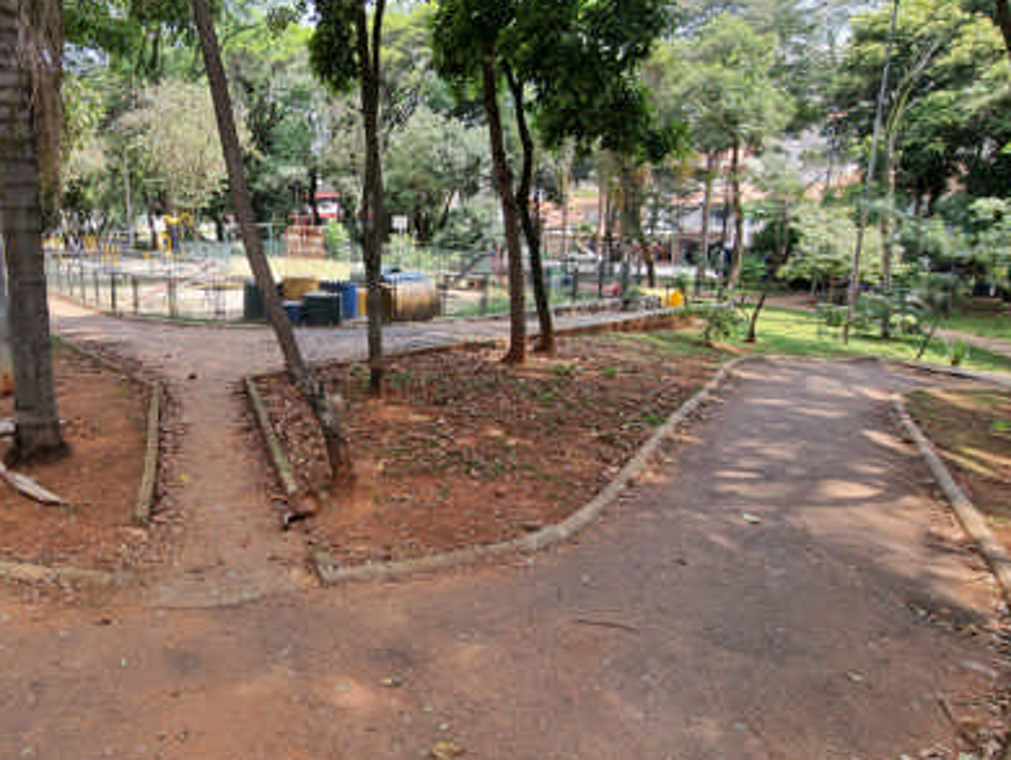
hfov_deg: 77.7
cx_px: 298
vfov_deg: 65.6
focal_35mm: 20
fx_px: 584
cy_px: 319
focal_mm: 2.2
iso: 50
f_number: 2.2
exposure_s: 1/344
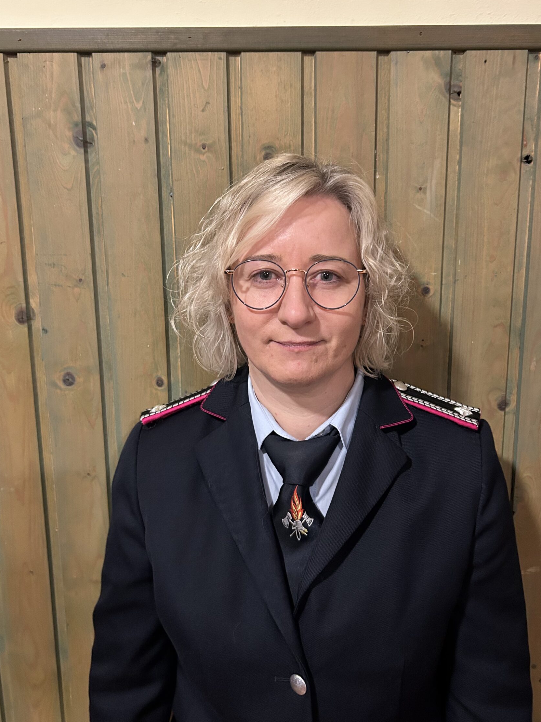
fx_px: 625
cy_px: 332
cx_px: 300
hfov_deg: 46.7
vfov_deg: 59.9
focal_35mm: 30
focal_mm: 5.7
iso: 400
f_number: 1.5
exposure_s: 1/33
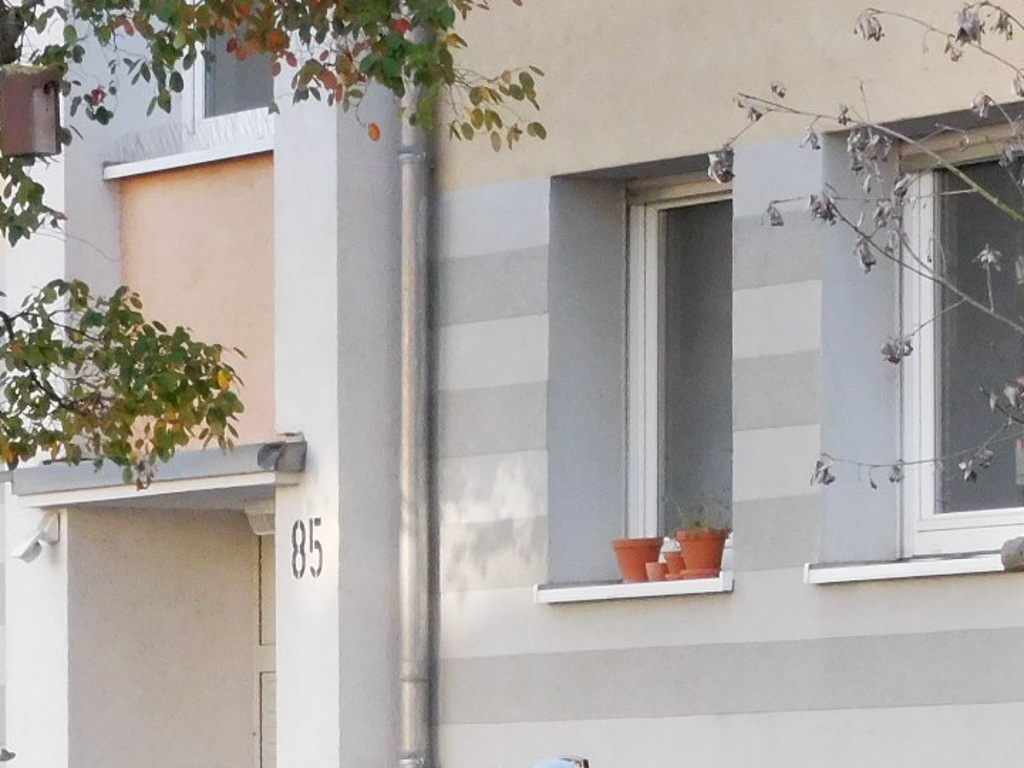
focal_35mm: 276
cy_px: 993
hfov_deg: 7.2
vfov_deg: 5.4
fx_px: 8165
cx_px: 356
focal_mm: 17.7
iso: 400
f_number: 5
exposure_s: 1/200
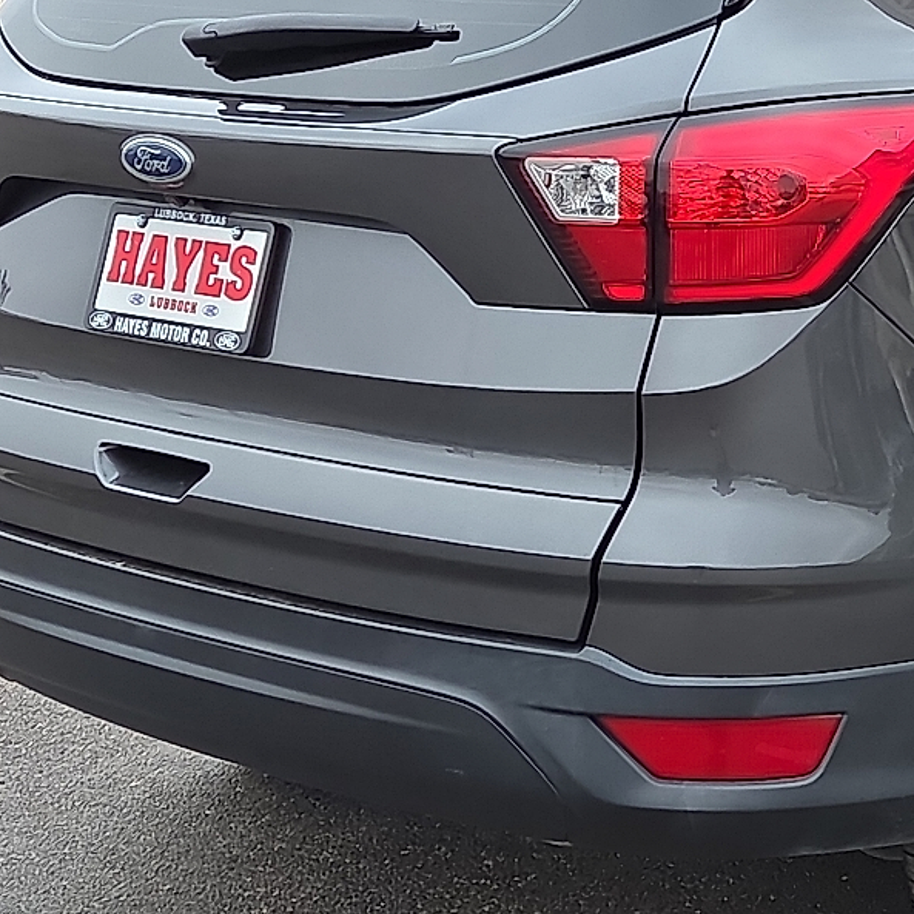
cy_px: 319
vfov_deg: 18.6
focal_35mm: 93
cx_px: 914
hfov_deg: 18.2
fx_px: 2778
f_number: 1.8
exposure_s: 1/244
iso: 25
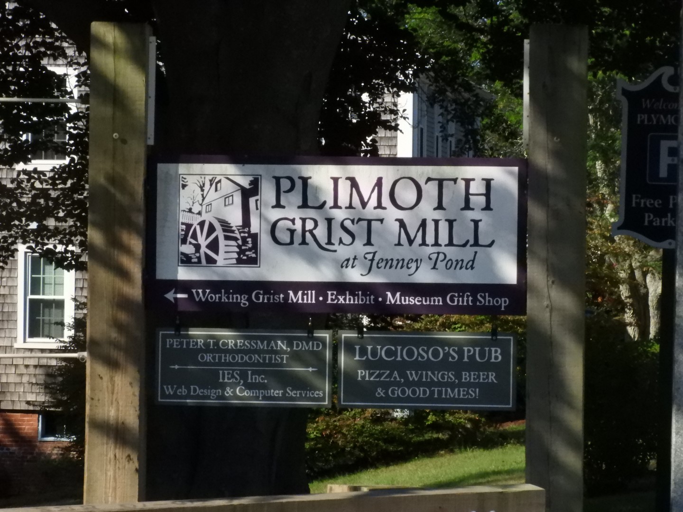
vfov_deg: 8.7
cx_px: 342
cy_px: 256
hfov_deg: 11.6
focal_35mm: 170
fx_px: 3354
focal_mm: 30.5
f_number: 8.2
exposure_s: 1/2500
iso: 1600
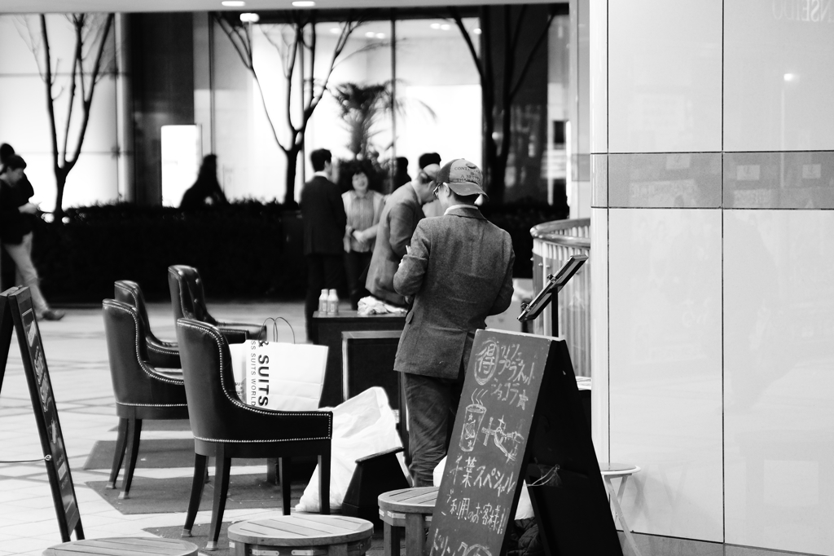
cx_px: 417
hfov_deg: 19.5
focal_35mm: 105
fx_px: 2432
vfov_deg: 13.0
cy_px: 278
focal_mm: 70
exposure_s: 1/80
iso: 800
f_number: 2.8
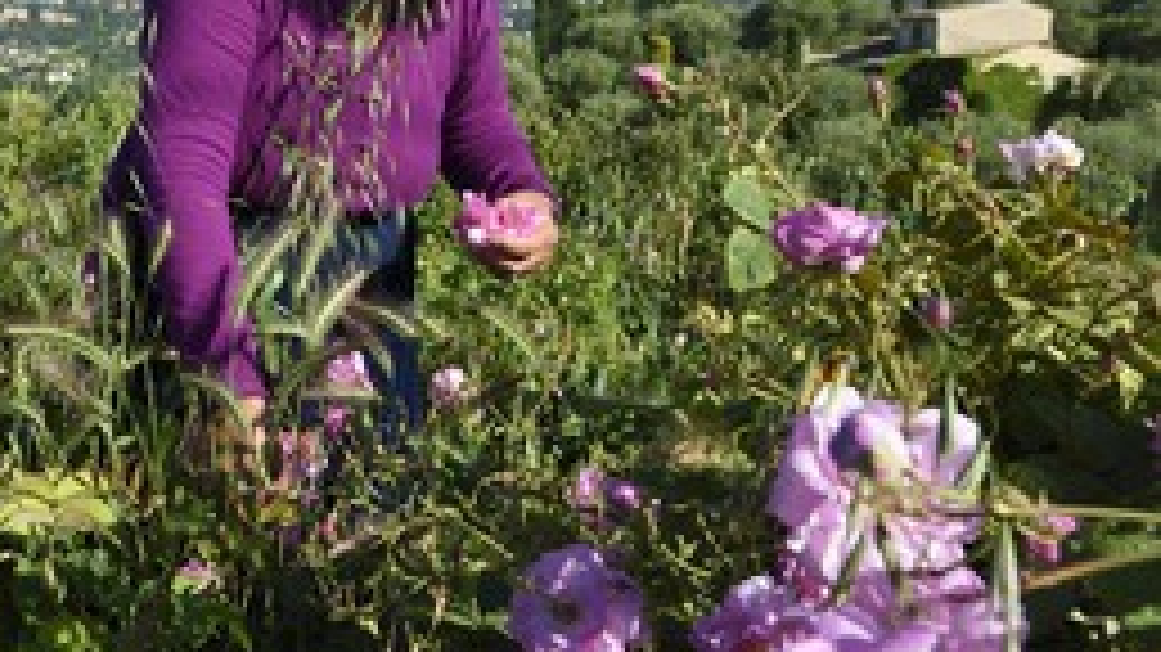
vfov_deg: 28.6
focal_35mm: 41
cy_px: 166
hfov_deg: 46.6
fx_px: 1262
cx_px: 220
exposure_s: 1/320
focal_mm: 24
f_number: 10
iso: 200
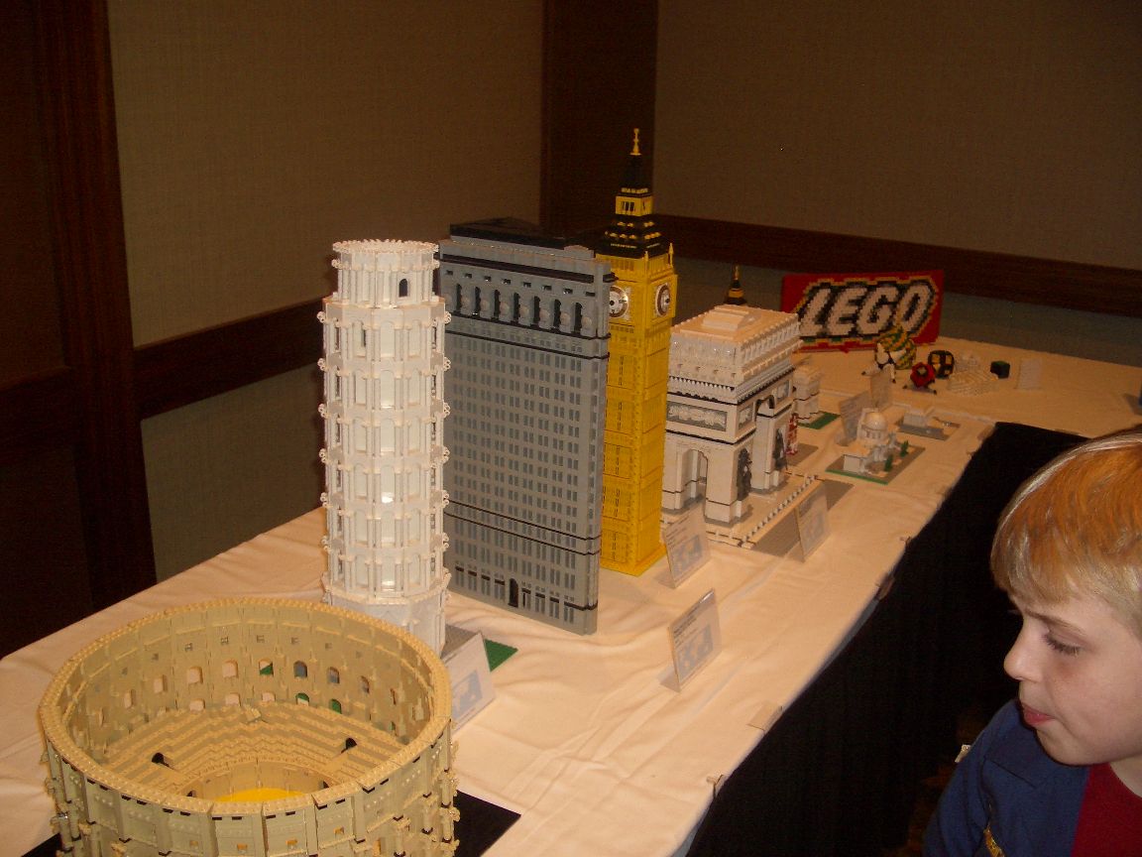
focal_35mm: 35
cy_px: 428
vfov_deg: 40.7
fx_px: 1155
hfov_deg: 52.6
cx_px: 571
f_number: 2.6
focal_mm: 5.8
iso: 100
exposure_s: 1/60
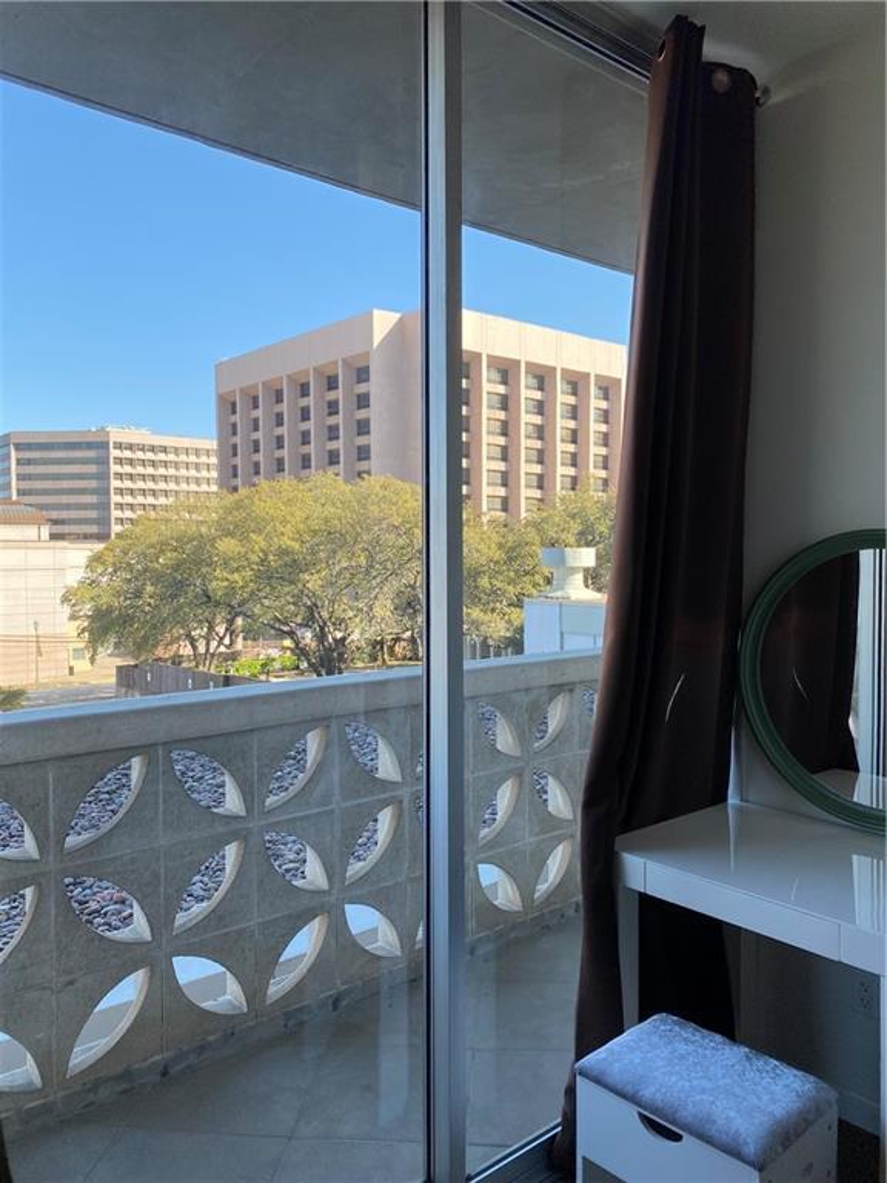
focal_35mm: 26
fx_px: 888
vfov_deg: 67.3
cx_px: 444
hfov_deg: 53.1
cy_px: 592
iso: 32
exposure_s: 1/449
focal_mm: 4.25
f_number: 1.8
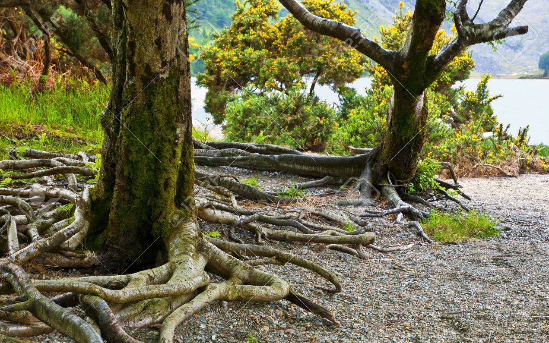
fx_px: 1078
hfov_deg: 28.6
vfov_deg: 18.1
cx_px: 274
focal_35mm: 72
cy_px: 183
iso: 400
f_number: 8
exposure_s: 1/60
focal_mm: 46
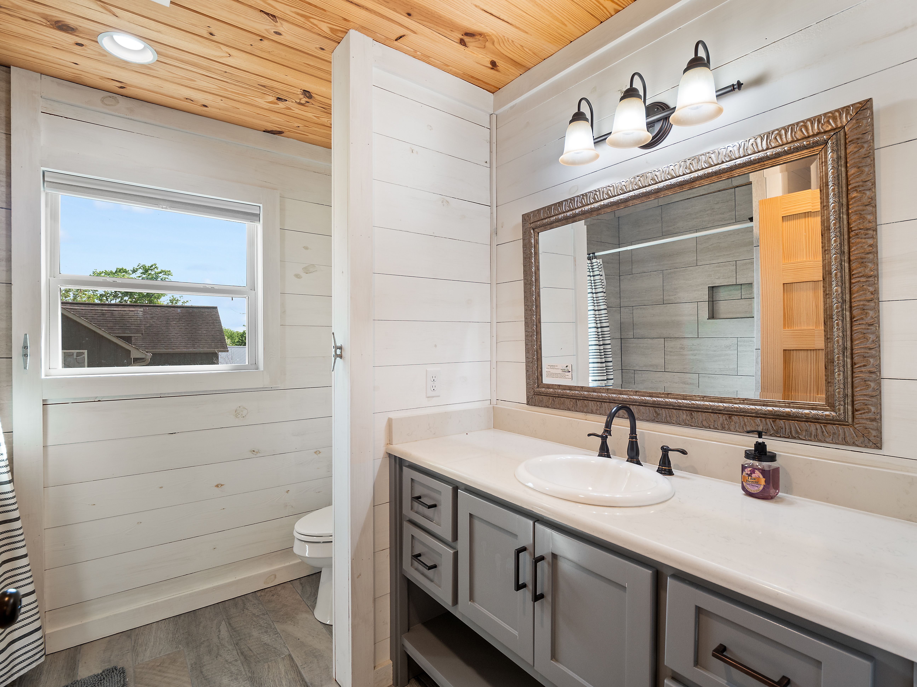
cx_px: 458
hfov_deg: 94.5
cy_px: 344
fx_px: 424
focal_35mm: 16
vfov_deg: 78.1
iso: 200
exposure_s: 1/13
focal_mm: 8
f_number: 5.6
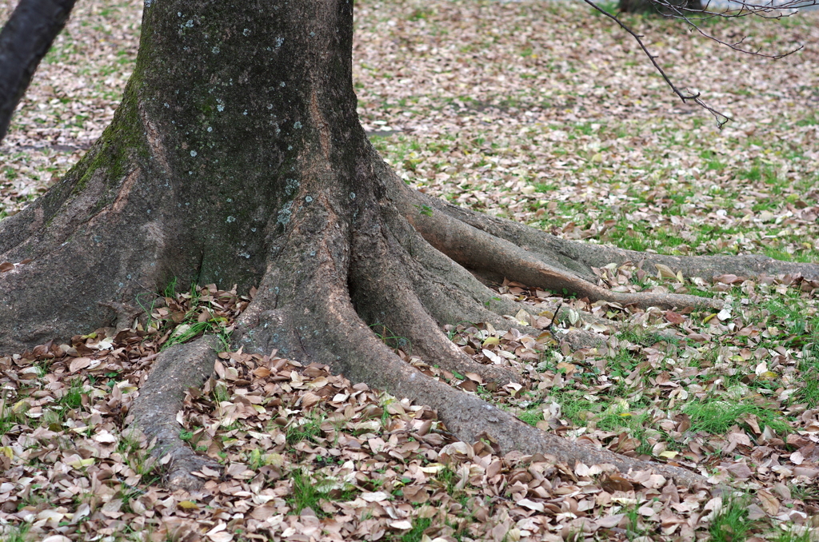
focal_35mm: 105
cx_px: 410
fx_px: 2384
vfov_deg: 13.0
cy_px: 271
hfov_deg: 19.5
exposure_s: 1/160
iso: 100
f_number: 4
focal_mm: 70
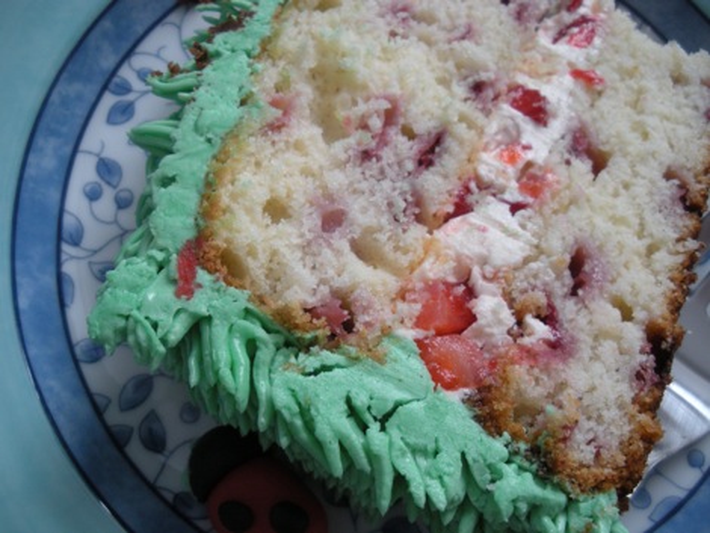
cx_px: 355
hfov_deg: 51.3
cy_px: 266
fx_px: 739
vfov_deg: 39.7
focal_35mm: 36
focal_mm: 6.3
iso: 201
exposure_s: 1/60
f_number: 3.5
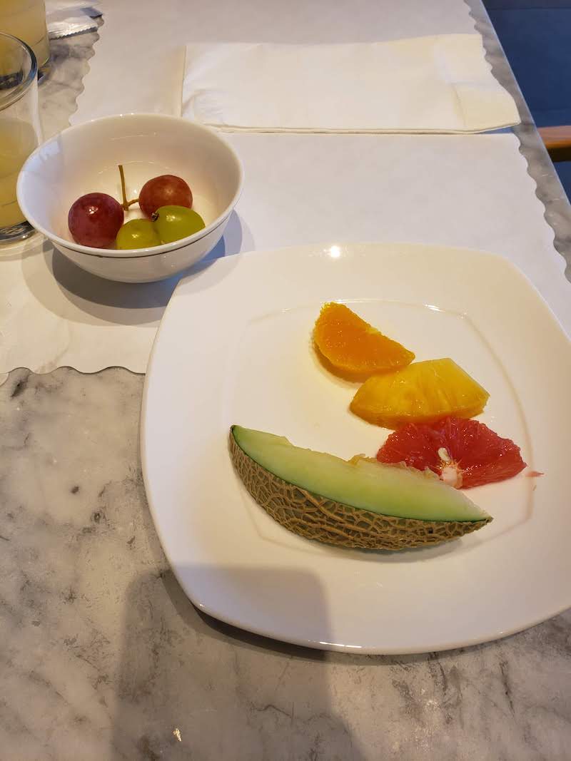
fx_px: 572
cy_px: 380
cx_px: 286
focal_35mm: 26
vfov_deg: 67.3
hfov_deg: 53.1
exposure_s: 1/100
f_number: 2.4
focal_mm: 4.3
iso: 80
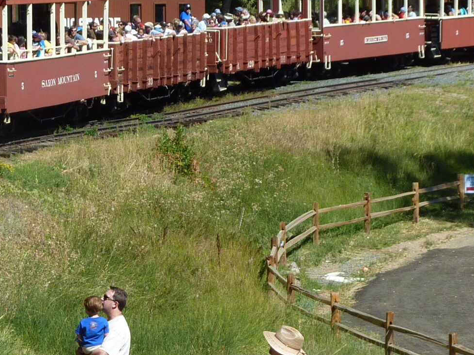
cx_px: 109
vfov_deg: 7.3
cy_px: 311
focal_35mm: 204
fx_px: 2793
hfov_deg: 9.7
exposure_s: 1/400
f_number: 5
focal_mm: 12.8
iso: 80
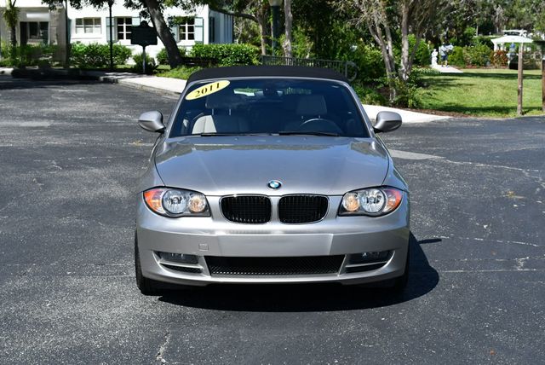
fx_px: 1030
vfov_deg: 20.1
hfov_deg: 29.6
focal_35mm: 68
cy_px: 182
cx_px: 272
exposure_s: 1/320
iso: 100
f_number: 9
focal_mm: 34
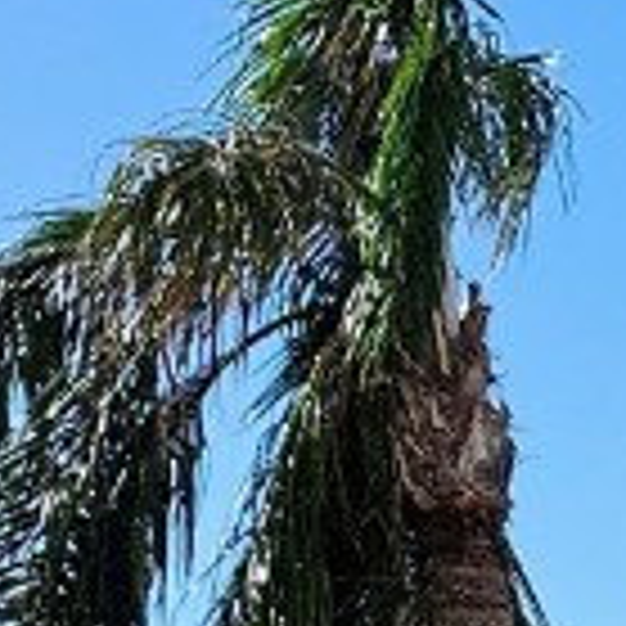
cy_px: 1518
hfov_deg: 10.0
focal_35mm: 150
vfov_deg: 10.1
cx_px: 1558
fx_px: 3069
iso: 25
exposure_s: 1/2600
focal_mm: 5.4
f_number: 1.8
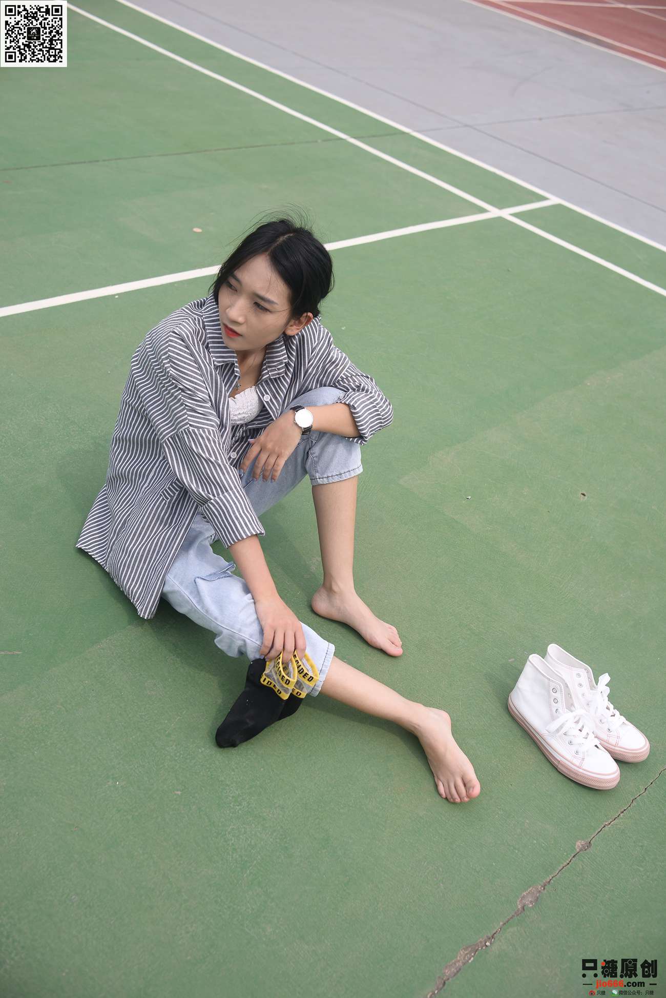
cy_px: 499
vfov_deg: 54.4
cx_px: 333
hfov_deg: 37.9
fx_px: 970
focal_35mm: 35
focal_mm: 35
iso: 100
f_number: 5.6
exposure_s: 1/640
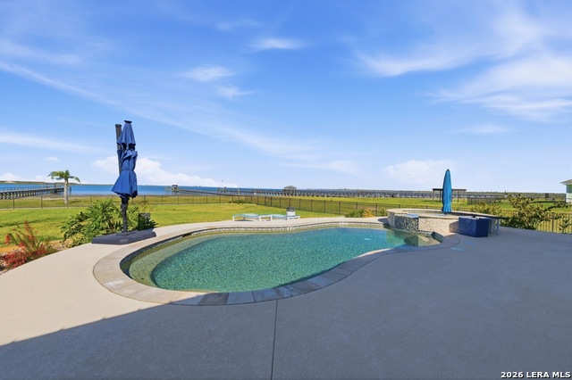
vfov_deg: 77.3
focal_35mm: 15
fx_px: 238
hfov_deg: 100.4
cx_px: 286
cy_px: 190
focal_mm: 15
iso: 100
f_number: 10
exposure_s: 1/2000
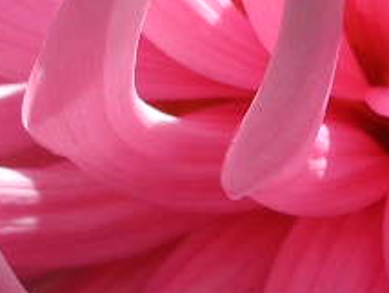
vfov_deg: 6.6
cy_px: 69
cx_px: 453
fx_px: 2554
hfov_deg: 8.6
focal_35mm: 227
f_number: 3.2
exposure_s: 1/1337
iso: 100
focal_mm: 8.1
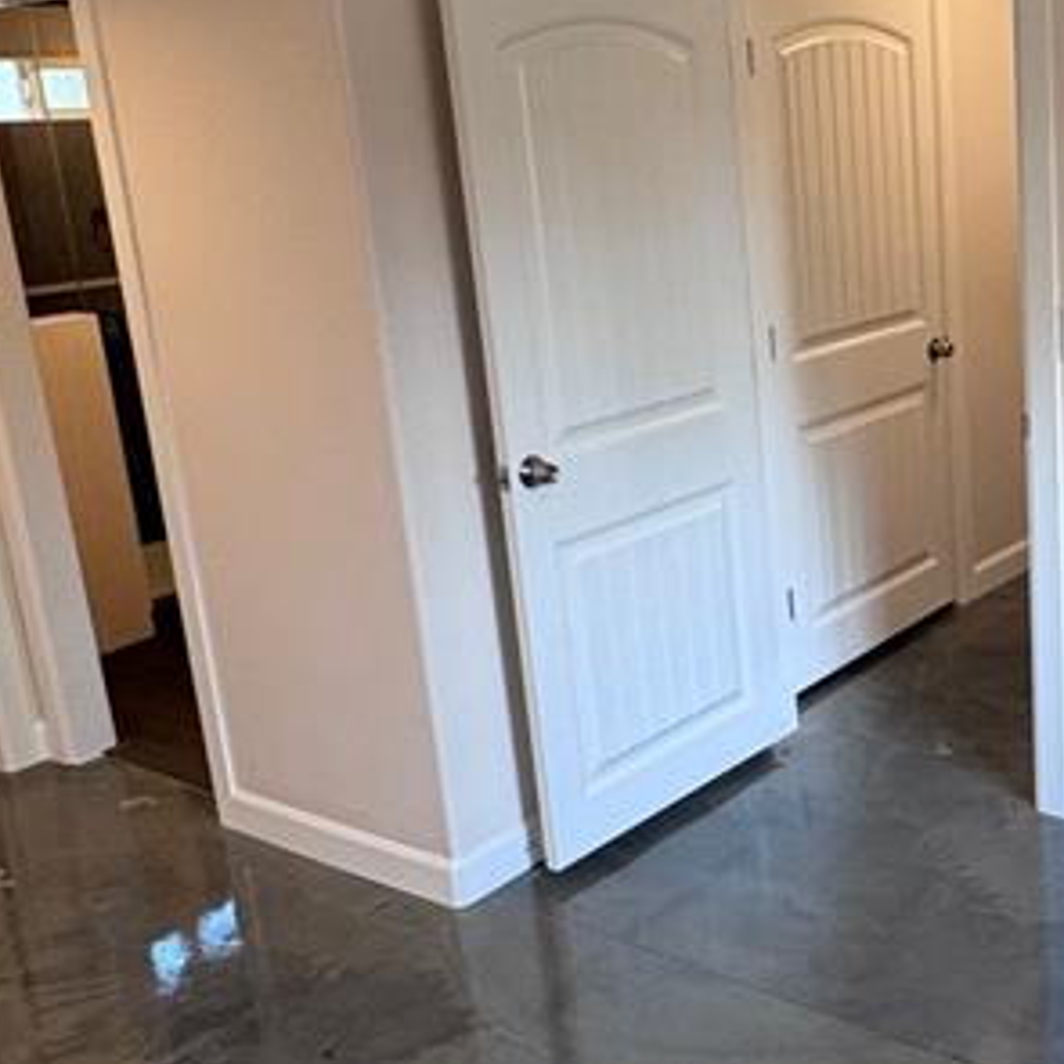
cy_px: 482
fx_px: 1495
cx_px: 923
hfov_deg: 37.1
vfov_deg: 39.1
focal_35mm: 43
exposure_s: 1/120
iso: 160
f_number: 2.2
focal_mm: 2.22
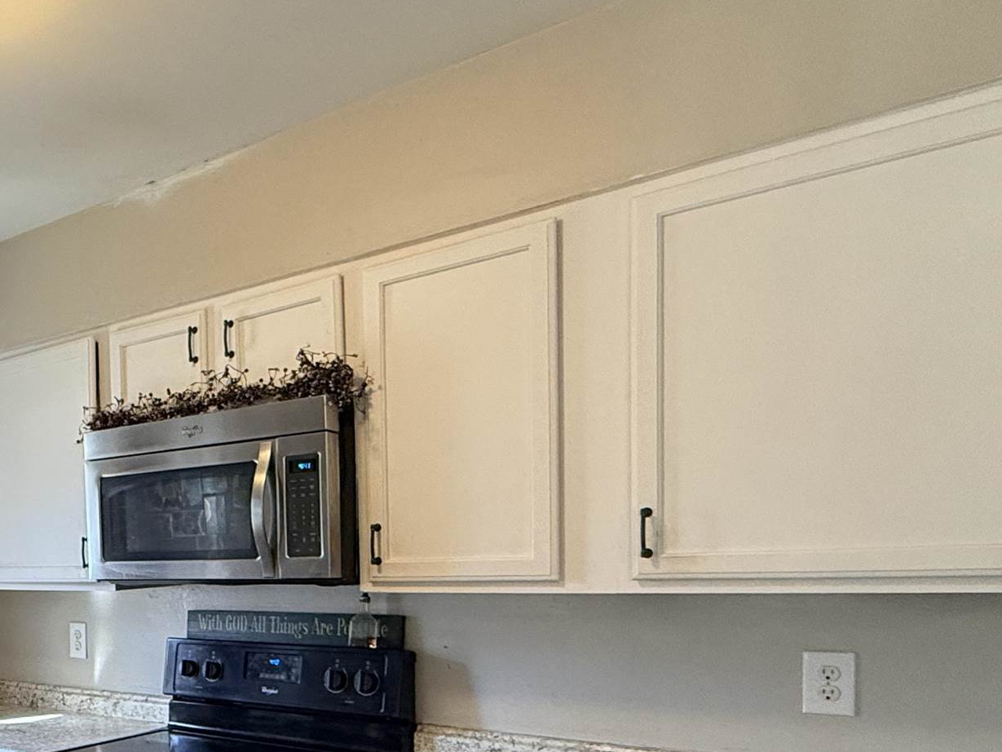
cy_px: 619
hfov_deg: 44.7
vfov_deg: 38.9
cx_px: 1
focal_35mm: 35
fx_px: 1013
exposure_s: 1/120
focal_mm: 2.22
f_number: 2.2
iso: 320
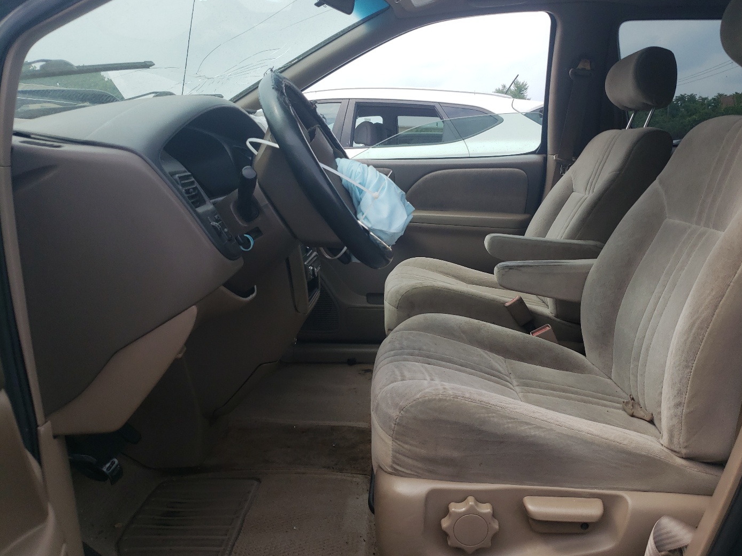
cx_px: 427
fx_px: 643
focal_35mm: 30
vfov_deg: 46.8
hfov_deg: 59.7
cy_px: 275
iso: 50
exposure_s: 1/1667
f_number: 1.5
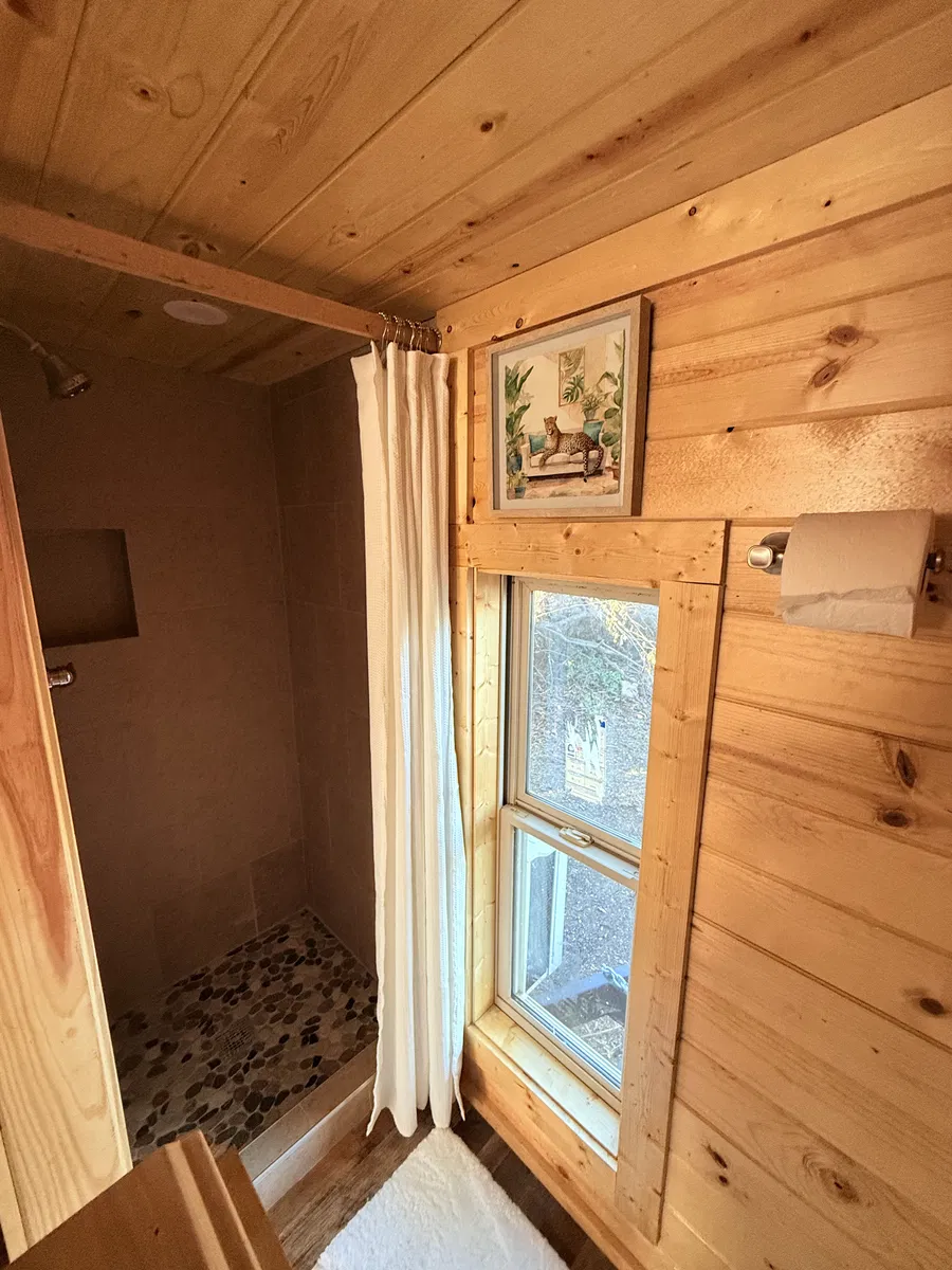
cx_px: 476
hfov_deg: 85.7
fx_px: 513
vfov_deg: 102.1
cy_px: 635
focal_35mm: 14
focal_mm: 2.22
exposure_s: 1/90
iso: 320
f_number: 2.2
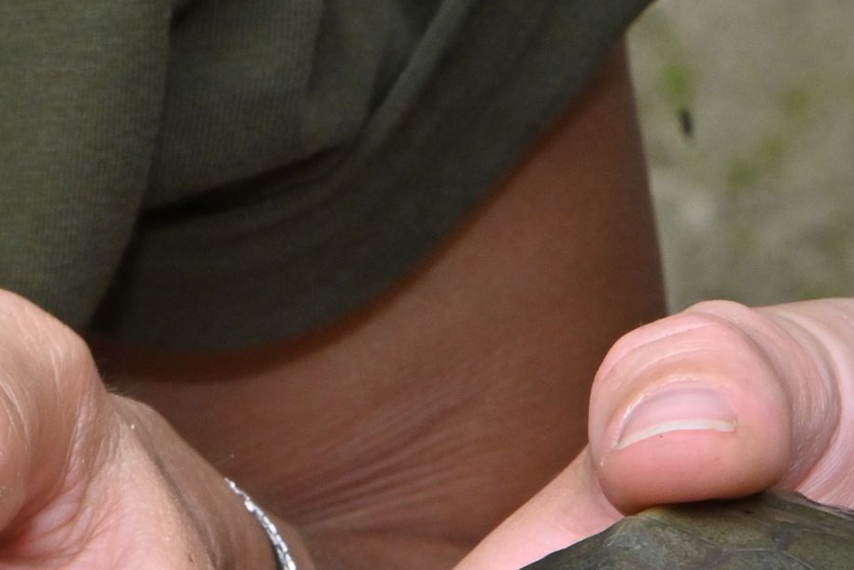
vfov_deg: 3.0
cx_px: -173
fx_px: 10888
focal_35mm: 459
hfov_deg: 4.5
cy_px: 352
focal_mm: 105
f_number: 22
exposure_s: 1/125
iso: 800
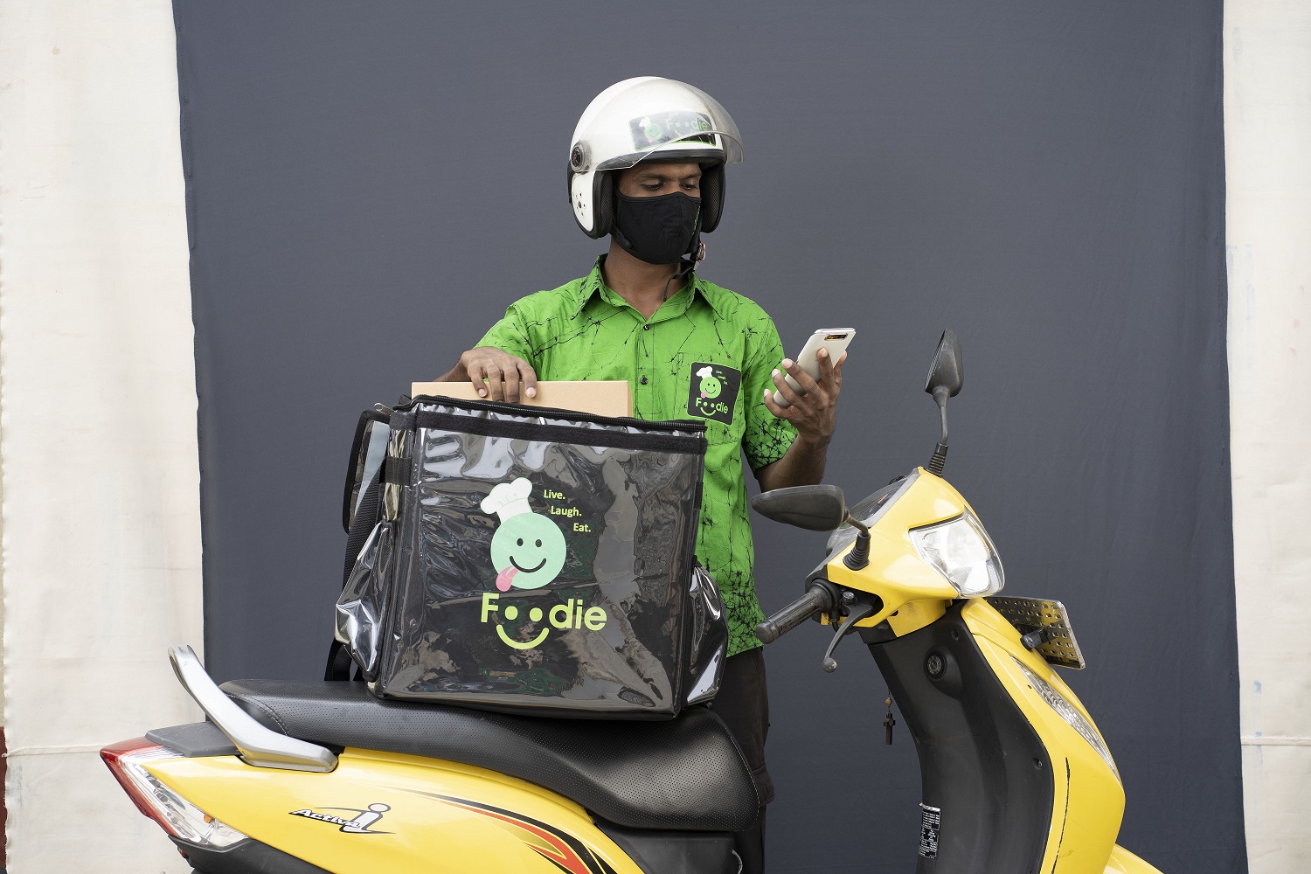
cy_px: 437
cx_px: 656
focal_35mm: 85
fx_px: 3095
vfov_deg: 16.1
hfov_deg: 23.9
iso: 125
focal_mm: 85
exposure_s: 1/200
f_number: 5.6
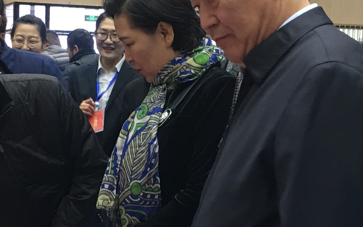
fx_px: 1138
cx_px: 186
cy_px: 247
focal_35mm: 115
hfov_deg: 18.1
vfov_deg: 11.2
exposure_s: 1/17
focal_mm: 4.15
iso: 40
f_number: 2.2
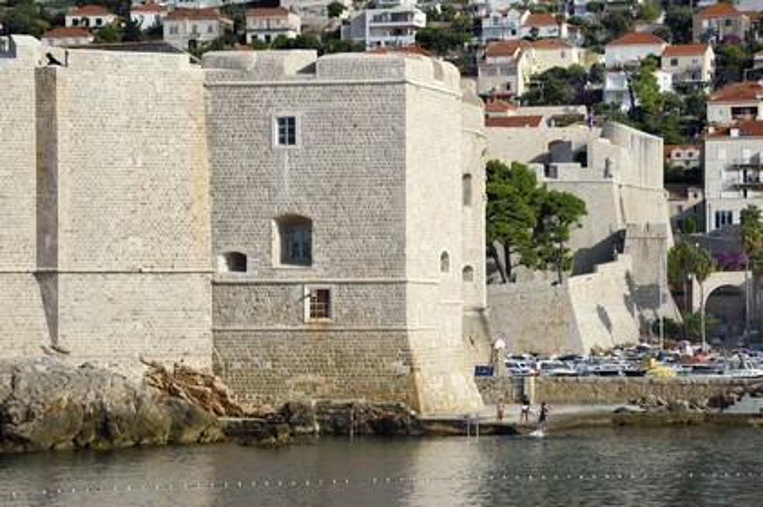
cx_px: 382
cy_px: 254
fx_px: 2859
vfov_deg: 10.1
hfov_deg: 15.2
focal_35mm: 135
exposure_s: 1/320
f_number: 13
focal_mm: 135
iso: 200
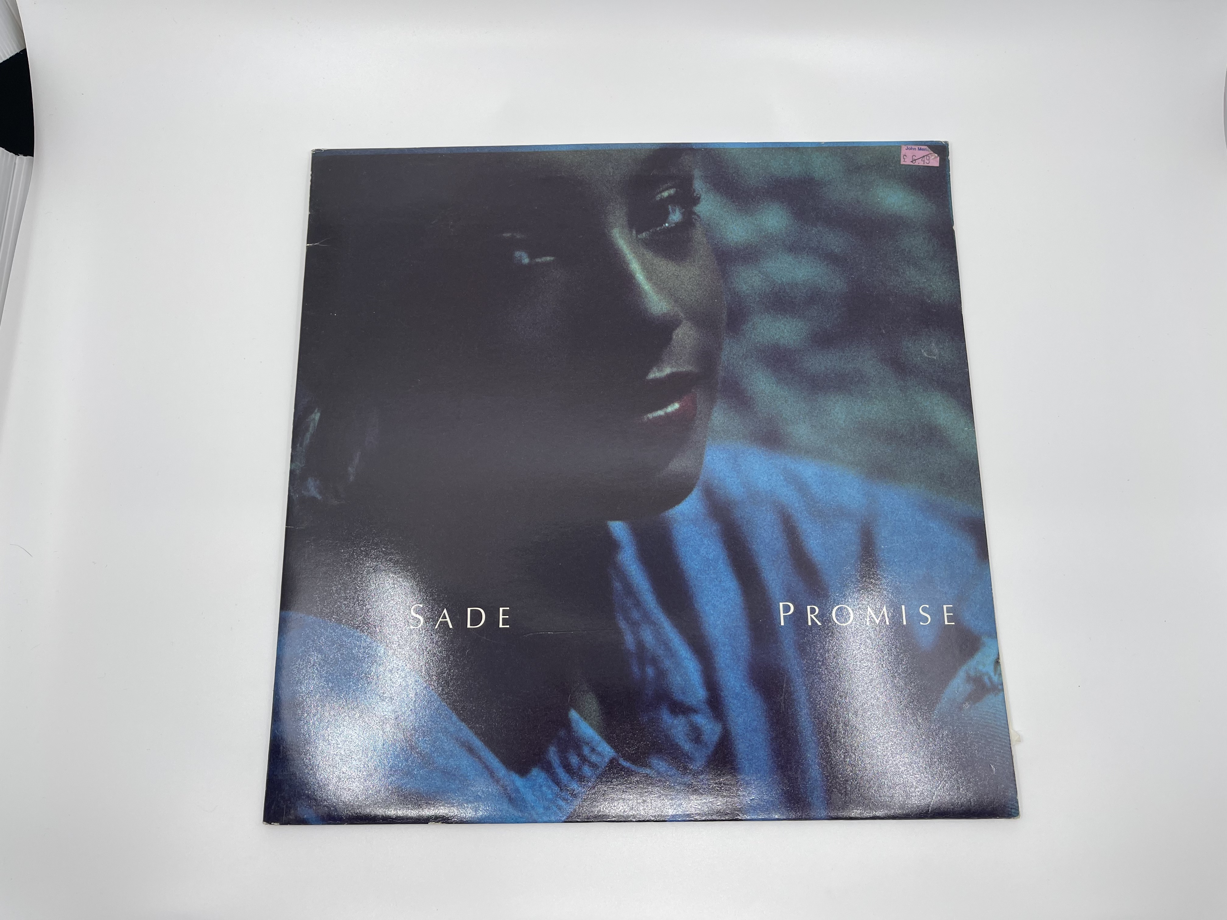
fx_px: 886
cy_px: 460
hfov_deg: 69.4
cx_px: 614
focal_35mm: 25
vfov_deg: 54.9
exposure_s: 1/392
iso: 32
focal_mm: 5.1
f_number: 1.6
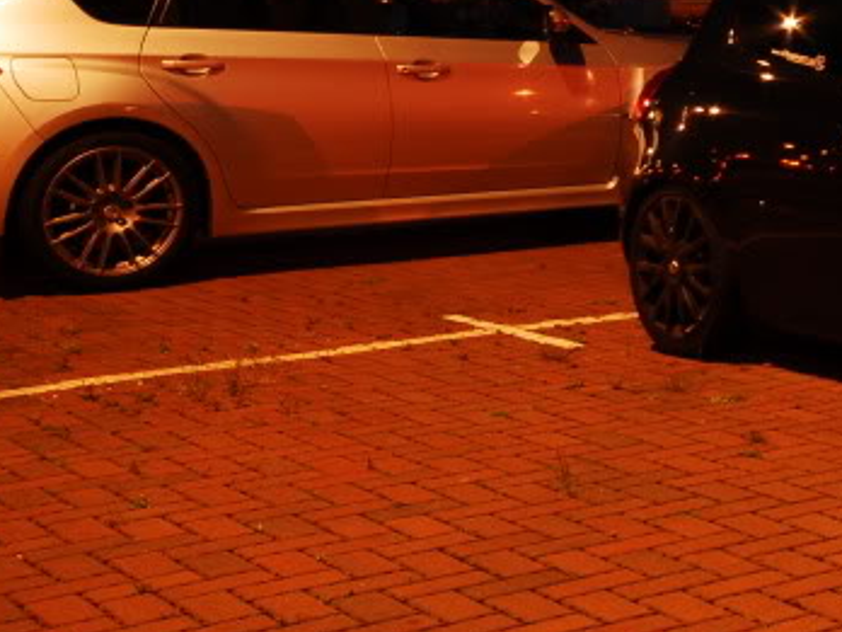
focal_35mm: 85
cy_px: -18
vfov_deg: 16.9
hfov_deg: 20.5
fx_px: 2068
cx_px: 1165
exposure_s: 30
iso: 100
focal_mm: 20
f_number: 14
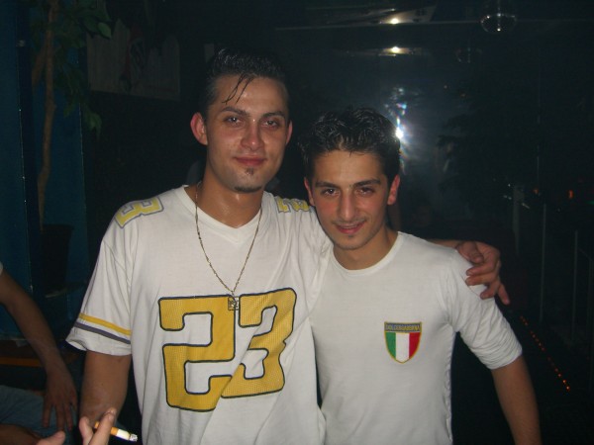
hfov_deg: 49.0
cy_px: 222
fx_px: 652
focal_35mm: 38
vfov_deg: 37.7
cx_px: 297
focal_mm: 7.9
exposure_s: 1/60
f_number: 2.8
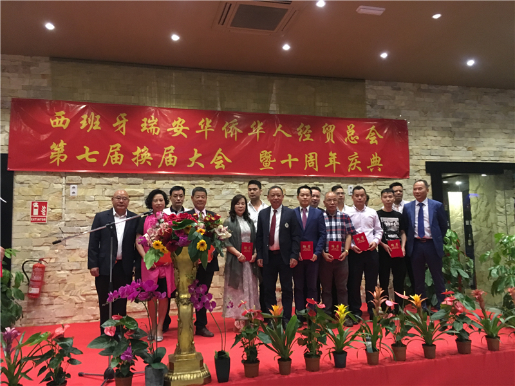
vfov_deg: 48.2
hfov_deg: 61.7
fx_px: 431
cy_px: 193
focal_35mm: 29
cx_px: 258
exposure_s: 1/17
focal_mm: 4.15
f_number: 2.2
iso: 250
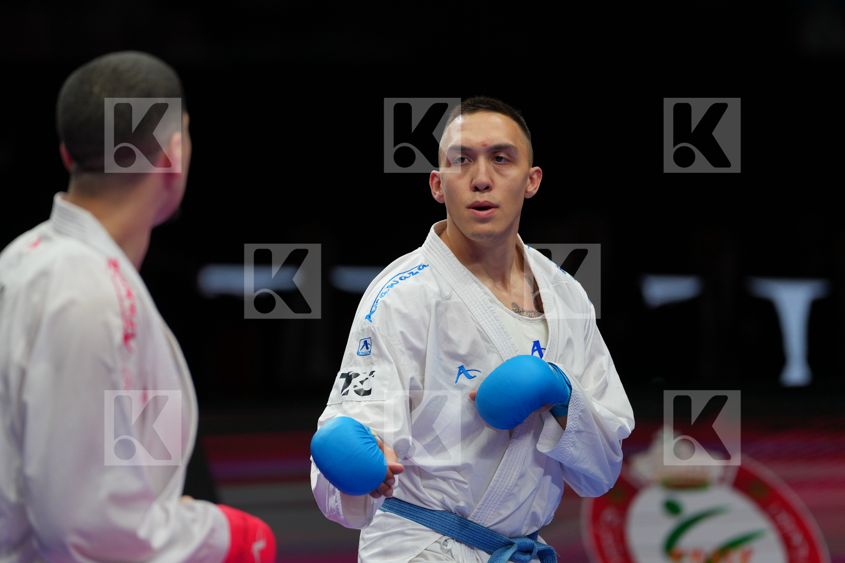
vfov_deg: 4.6
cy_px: 282
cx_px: 422
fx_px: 7040
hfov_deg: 6.9
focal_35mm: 300
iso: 320
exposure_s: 1/1000
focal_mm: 200
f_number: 2.8
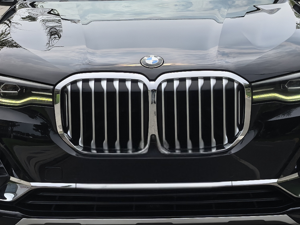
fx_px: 875
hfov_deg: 19.5
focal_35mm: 101
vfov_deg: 14.4
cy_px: 0
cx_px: 161
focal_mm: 6.98
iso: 50
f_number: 2
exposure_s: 1/4274
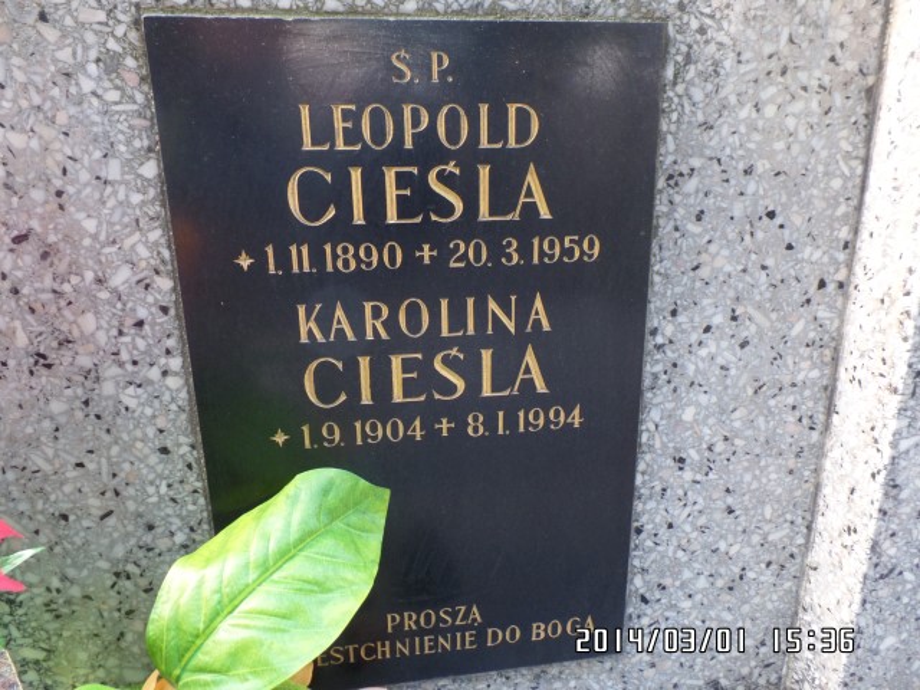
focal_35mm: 23
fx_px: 611
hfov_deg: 73.9
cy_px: 345
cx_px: 460
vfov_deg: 58.9
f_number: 2.8
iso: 200
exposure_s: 1/30
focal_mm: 4.1
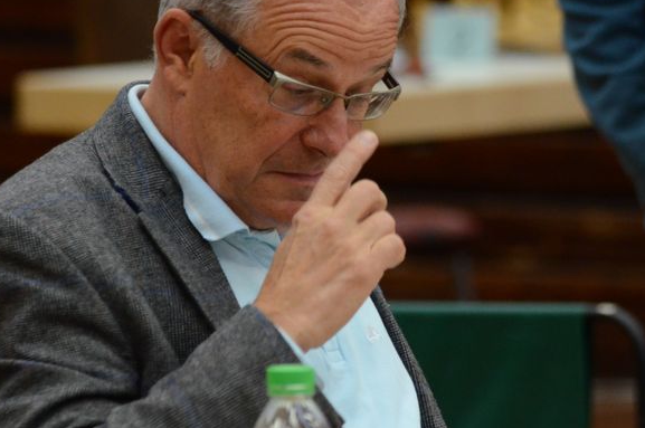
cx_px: 350
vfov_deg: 2.0
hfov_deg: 3.0
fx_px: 12202
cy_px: 213
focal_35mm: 682
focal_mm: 290
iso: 2500
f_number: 6
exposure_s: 1/125
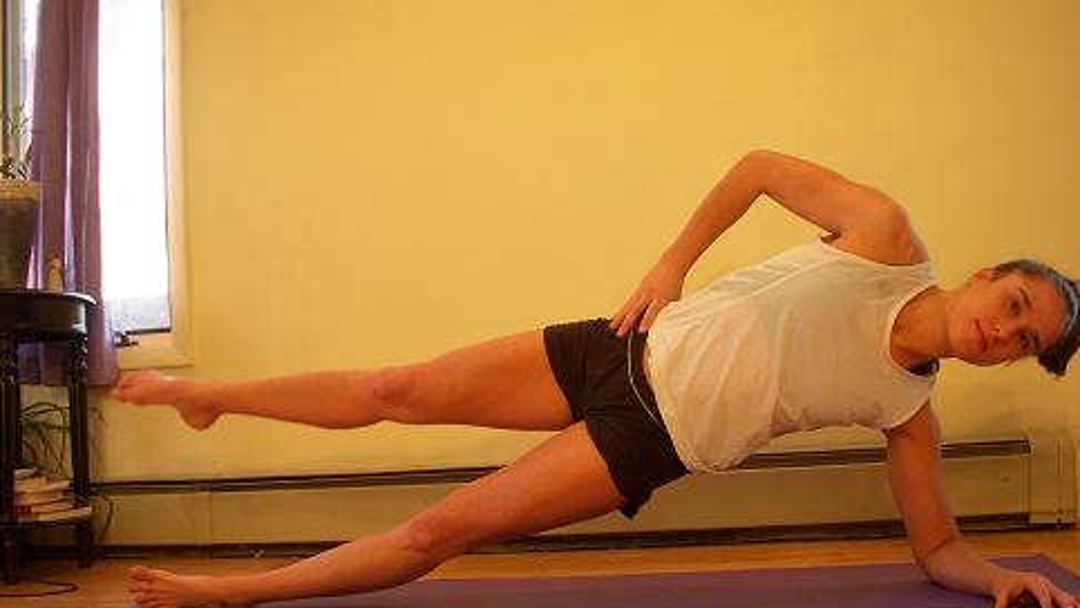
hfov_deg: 48.3
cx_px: 546
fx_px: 1203
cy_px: 369
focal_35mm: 42
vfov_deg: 28.3
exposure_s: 1/13
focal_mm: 6.3
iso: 200
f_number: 3.3
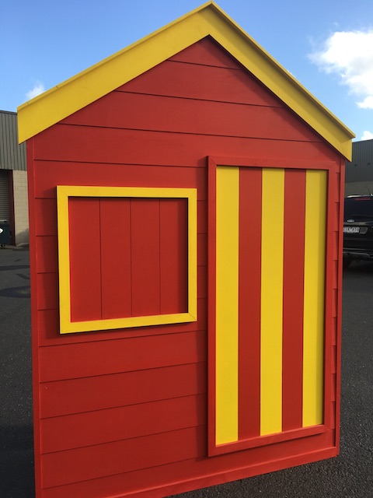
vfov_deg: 61.7
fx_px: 417
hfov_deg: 48.2
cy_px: 249
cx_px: 186
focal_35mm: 29
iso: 25
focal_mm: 4.15
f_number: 2.2
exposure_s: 1/487
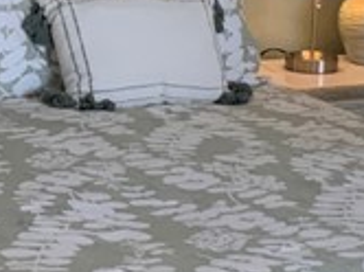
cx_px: 129
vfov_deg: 8.2
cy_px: -33
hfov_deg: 11.1
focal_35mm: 179
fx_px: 1880
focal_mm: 3
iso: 64
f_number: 1.8
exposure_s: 1/120
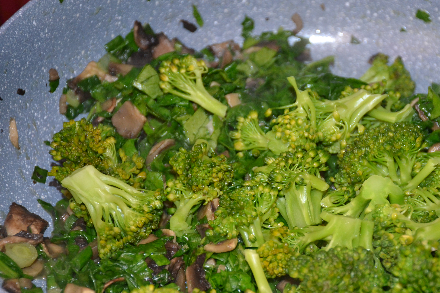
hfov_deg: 17.6
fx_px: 1417
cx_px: 296
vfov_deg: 11.8
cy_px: 189
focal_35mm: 116
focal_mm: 56
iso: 1400
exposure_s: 1/60
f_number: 4.8
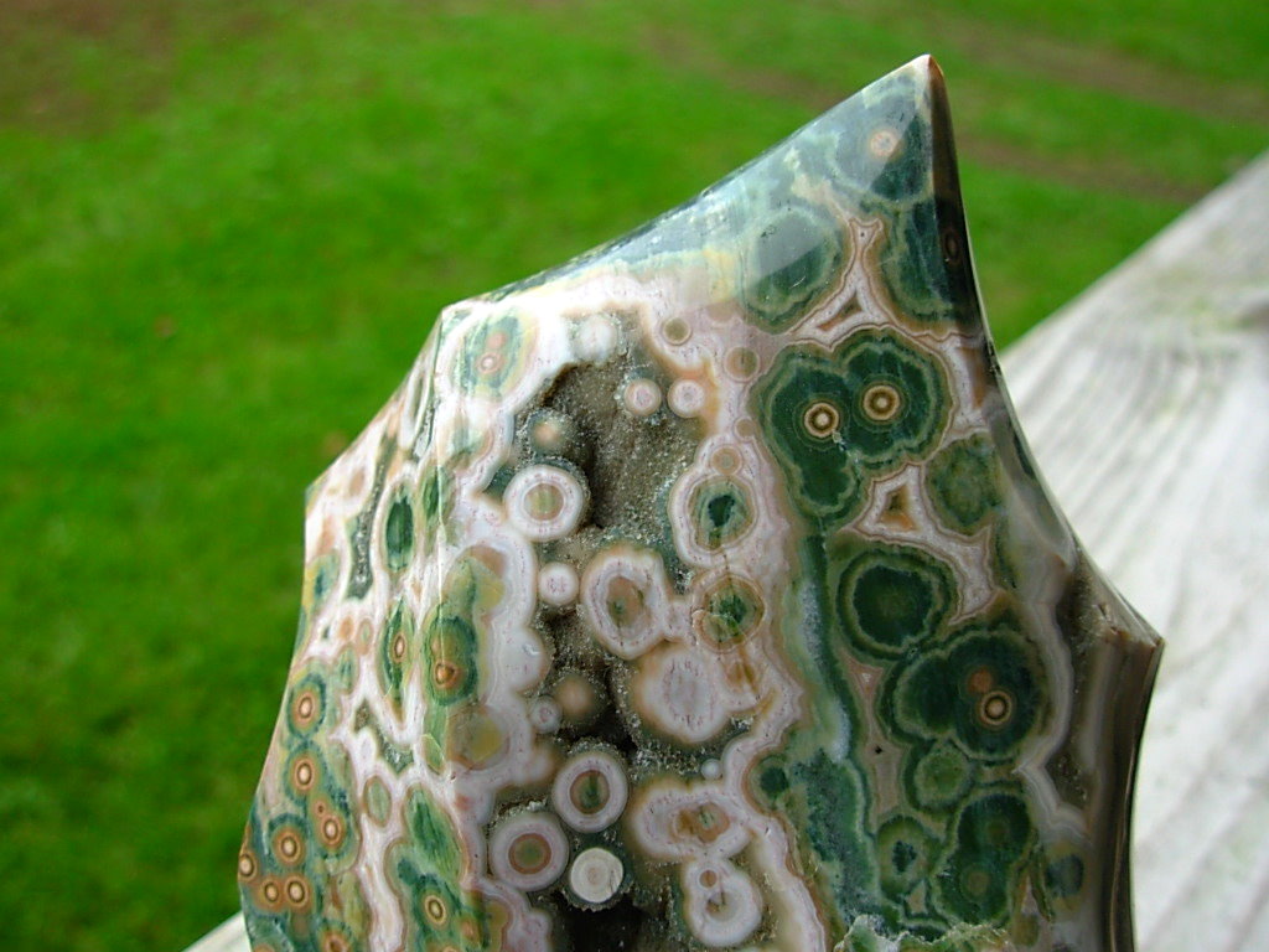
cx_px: 634
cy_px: 476
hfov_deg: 49.0
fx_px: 1393
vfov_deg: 37.7
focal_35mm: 38
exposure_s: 1/132
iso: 50
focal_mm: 6.3
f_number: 2.9
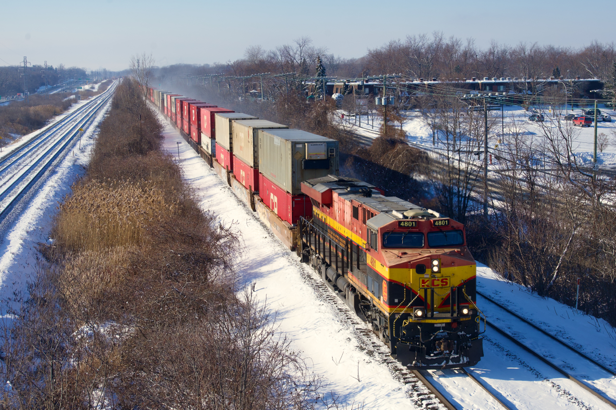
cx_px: 308
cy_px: 205
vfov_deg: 23.4
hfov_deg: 34.5
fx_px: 992
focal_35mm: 58
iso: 250
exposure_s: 1/1000
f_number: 8
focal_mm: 58
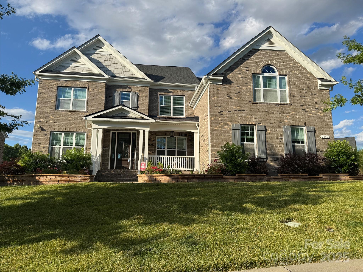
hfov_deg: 71.6
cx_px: 182
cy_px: 136
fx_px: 252
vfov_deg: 56.8
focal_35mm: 24
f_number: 1.78
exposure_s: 1/3802
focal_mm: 6.76
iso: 80
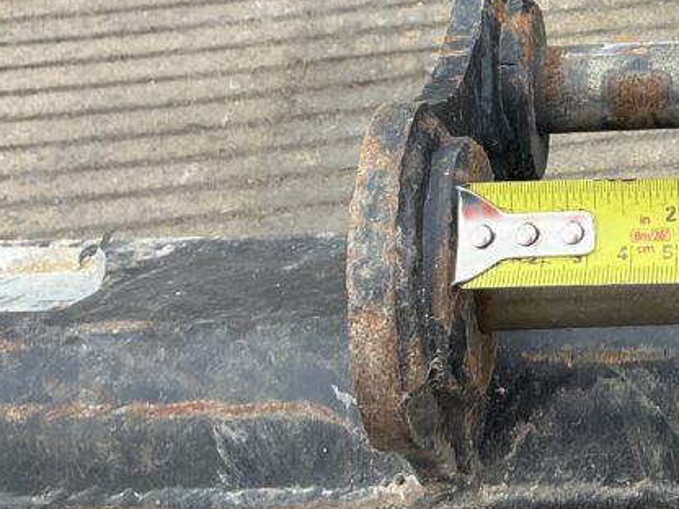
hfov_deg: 26.9
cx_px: 641
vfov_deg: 20.5
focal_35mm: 69
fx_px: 1353
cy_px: -20
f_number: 1.8
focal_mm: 3
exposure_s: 1/389
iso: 25
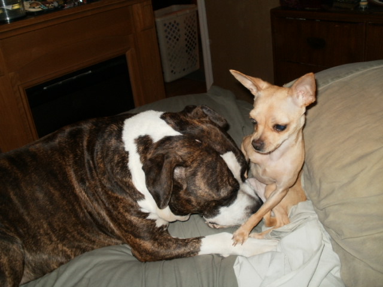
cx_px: 192
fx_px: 398
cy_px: 144
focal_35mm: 36
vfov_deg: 39.7
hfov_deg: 51.4
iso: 125
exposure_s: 1/30
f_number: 3.5
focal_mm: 6.3
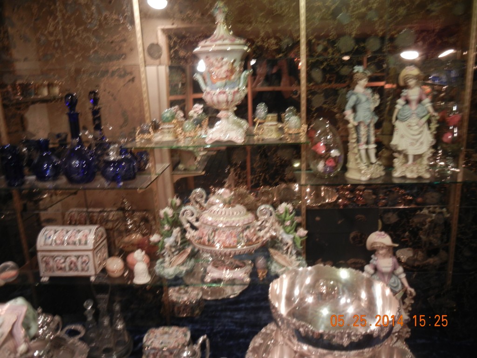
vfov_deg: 46.8
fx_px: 413
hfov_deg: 60.0
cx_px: 238
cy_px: 179
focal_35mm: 30
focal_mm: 5.4
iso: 200
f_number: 3.5
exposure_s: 1/1.4
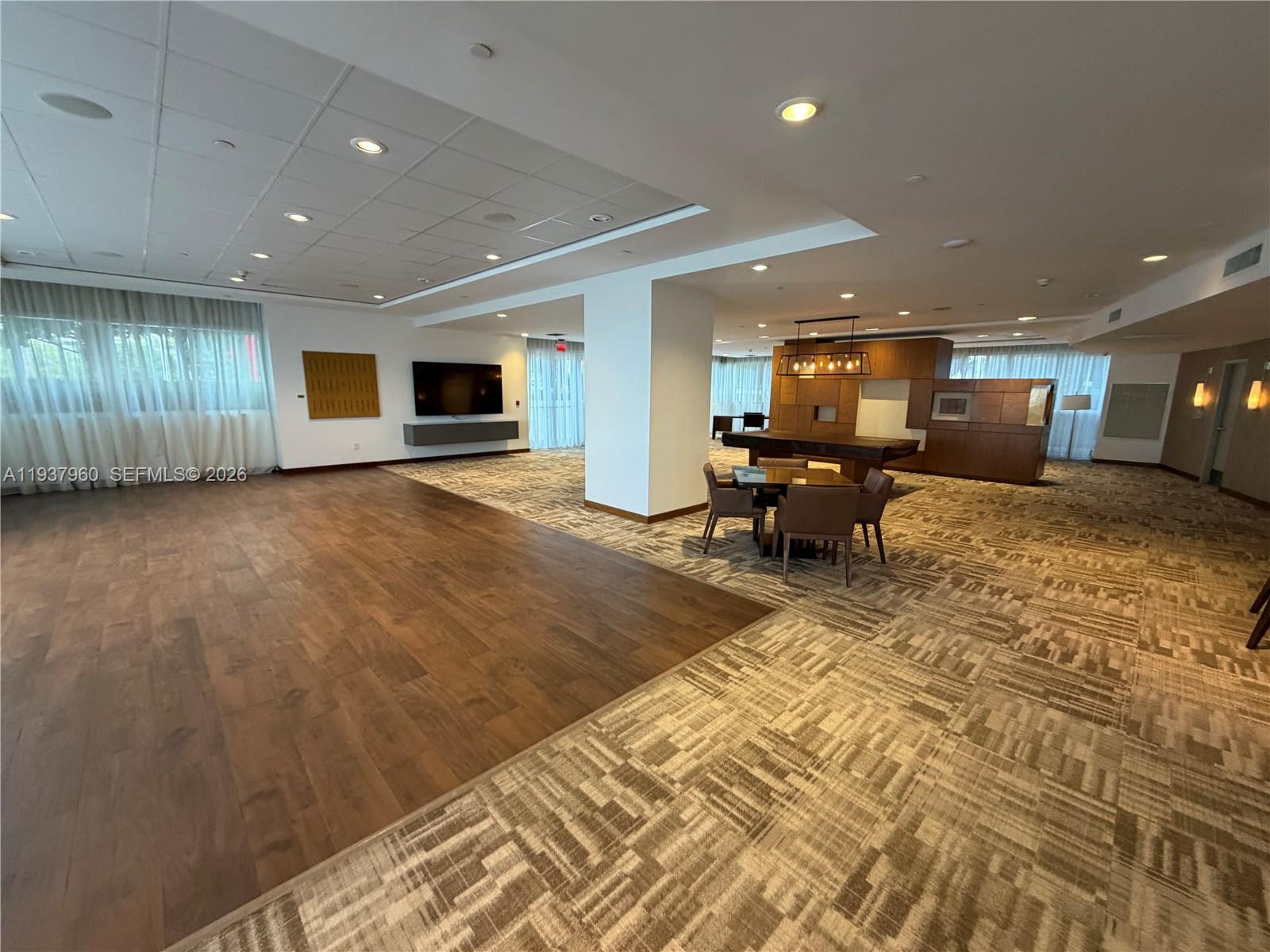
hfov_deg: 102.1
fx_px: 514
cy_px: 476
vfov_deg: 85.7
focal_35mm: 14
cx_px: 635
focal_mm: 2.22
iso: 250
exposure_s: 1/60
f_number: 2.2
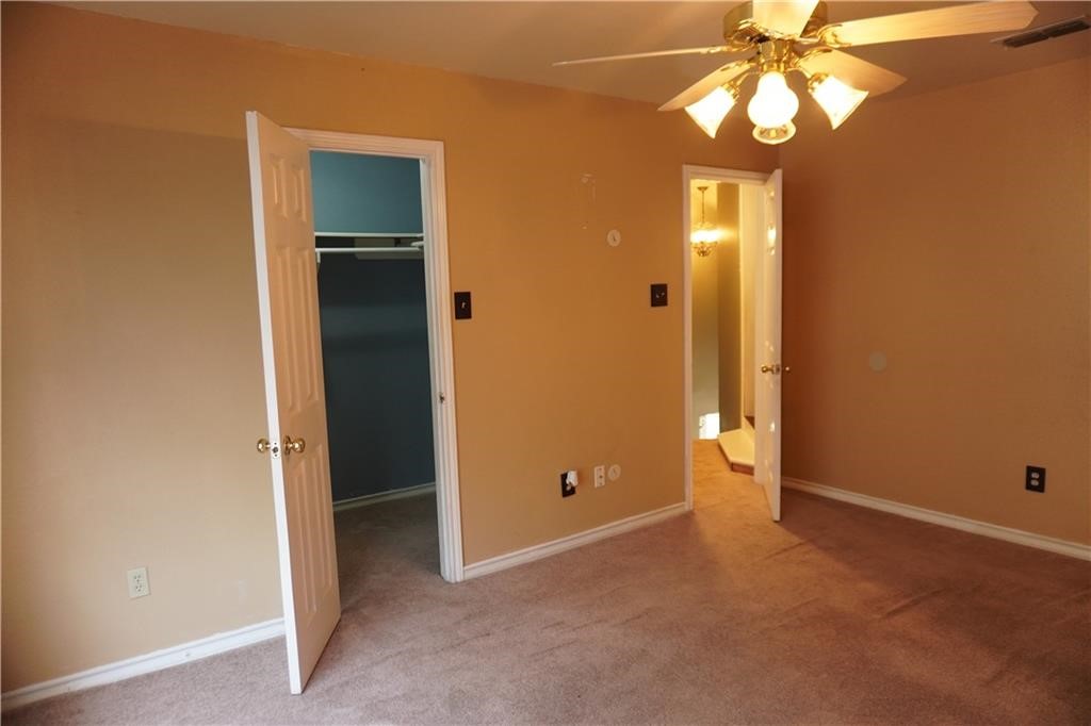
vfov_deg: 53.1
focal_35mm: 24
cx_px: 546
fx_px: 727
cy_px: 363
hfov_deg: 73.8
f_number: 3.5
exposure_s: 1/30
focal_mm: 16
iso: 800
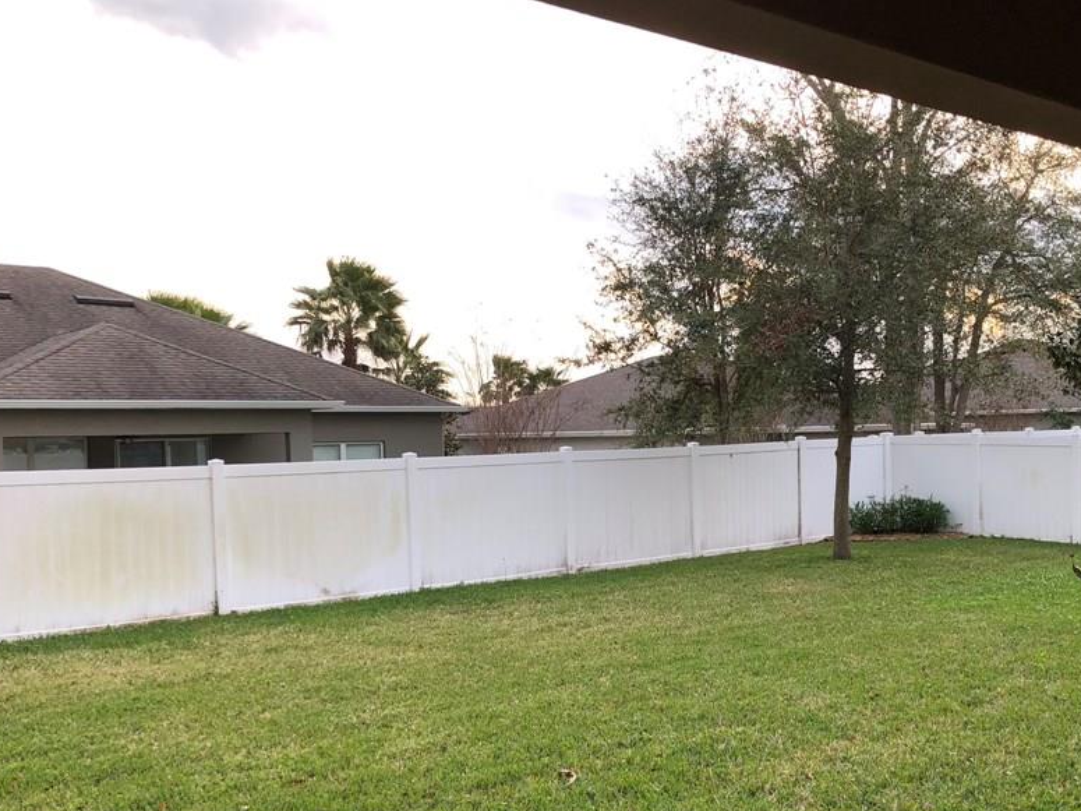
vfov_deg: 38.5
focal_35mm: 37
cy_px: 490
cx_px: 672
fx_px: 1155
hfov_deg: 49.7
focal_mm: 4
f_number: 1.8
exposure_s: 1/120
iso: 32
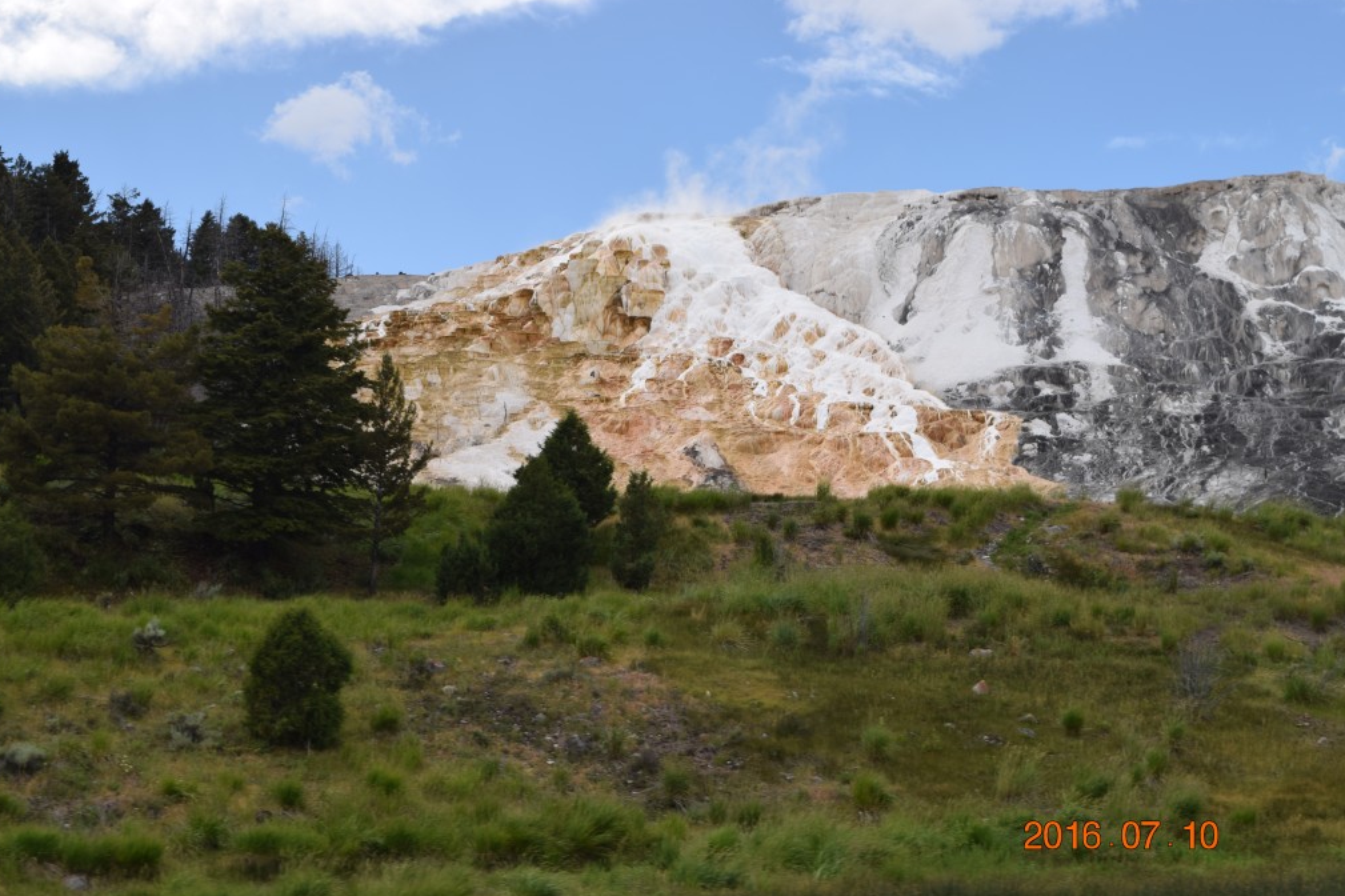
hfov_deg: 29.5
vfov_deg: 19.9
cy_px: 449
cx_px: 665
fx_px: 2559
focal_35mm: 69
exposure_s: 1/200
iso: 100
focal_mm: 45
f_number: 10
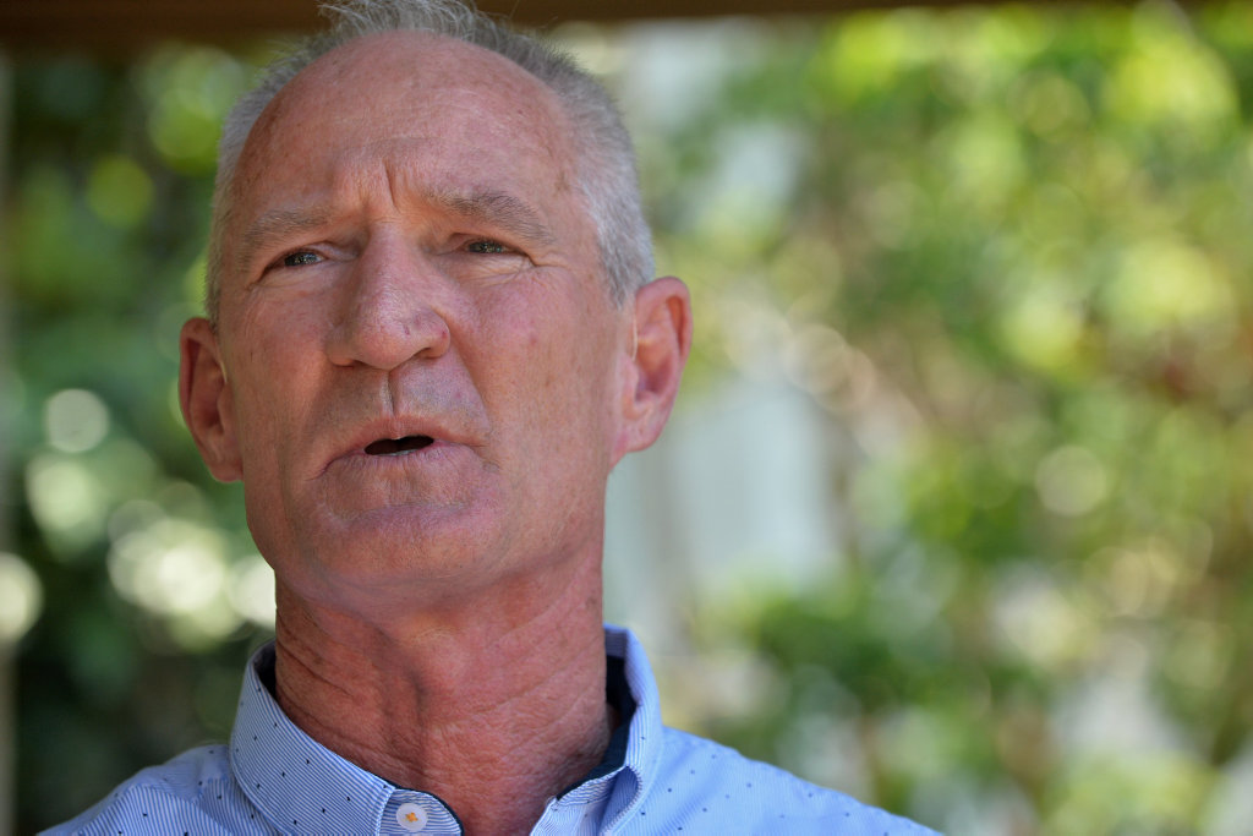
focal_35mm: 170
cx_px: 626
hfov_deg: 12.1
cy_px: 418
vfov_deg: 8.1
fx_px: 5917
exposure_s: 1/500
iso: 800
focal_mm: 170
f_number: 7.1
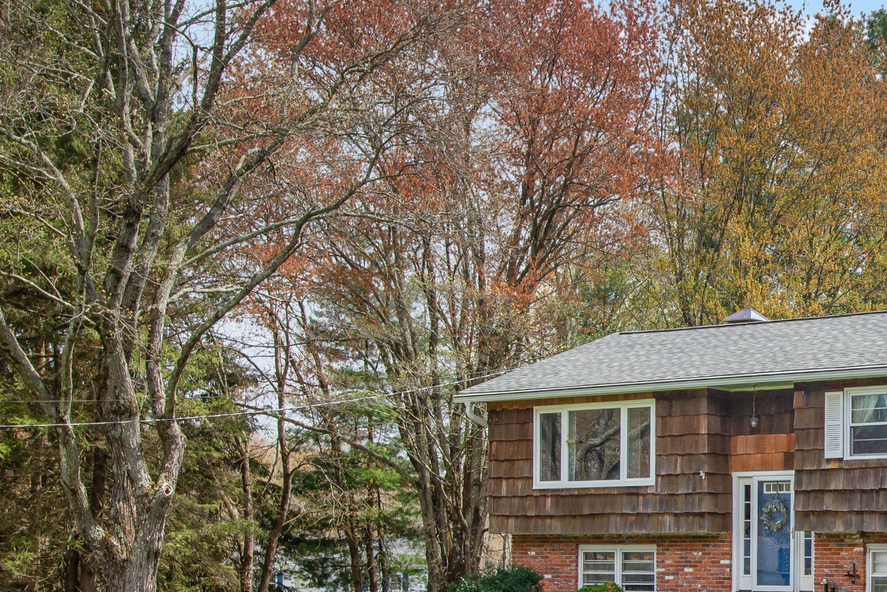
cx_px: 984
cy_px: 423
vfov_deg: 21.1
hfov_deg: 28.4
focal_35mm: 64
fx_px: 1577
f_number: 8
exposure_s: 1/640
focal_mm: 26
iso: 320
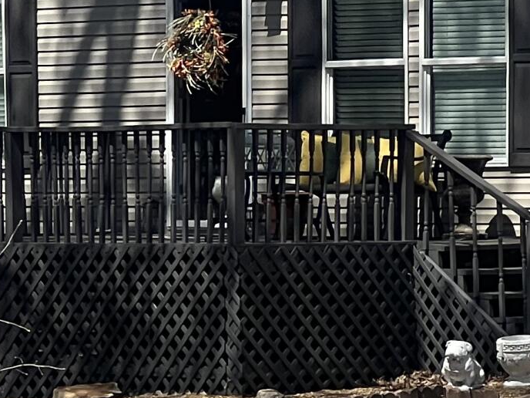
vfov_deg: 4.4
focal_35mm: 336
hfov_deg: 5.8
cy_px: 356
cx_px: 827
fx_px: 5144
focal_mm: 9
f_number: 2.8
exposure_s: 1/1143
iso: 32
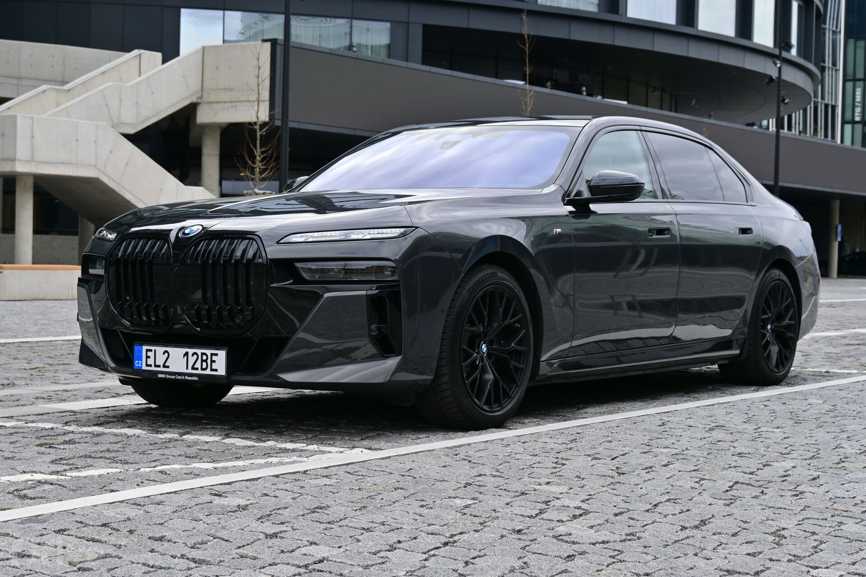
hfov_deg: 31.2
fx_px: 1551
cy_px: 288
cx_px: 433
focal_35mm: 64
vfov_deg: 21.1
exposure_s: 1/200
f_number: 7.1
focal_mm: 43
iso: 100
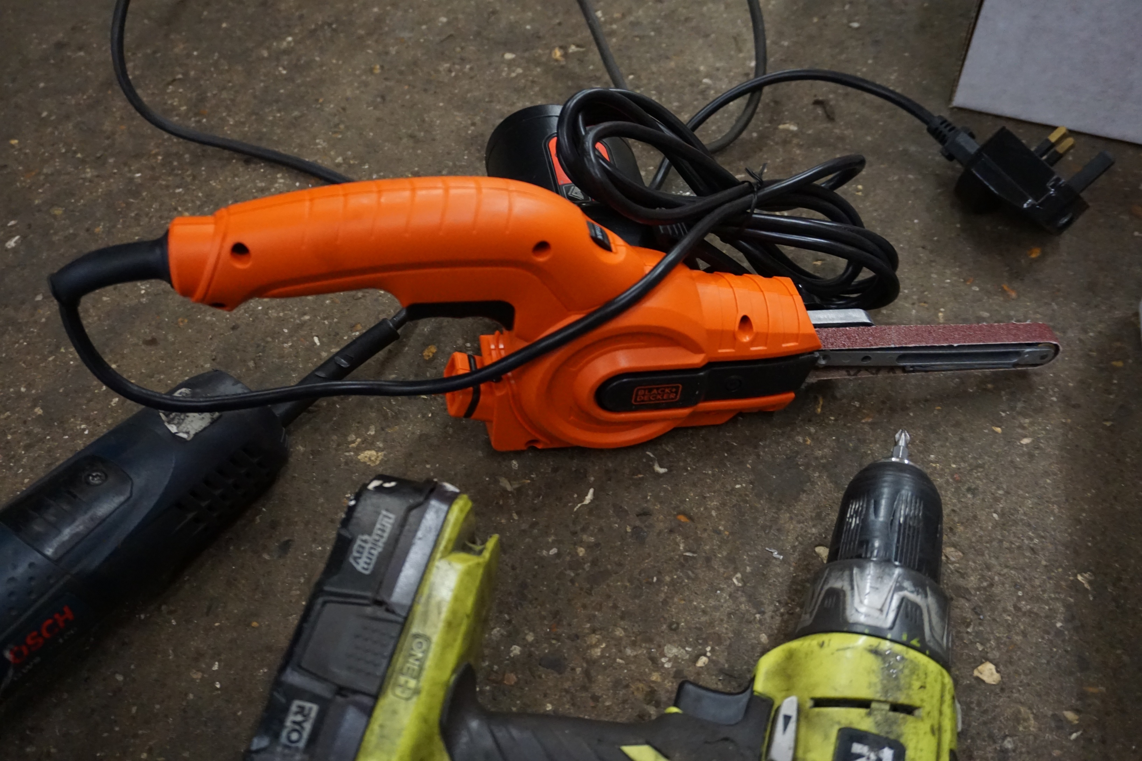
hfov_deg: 57.2
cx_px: 571
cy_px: 380
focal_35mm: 33
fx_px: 1047
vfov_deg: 40.0
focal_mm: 22
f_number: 4
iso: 3200
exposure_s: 1/80
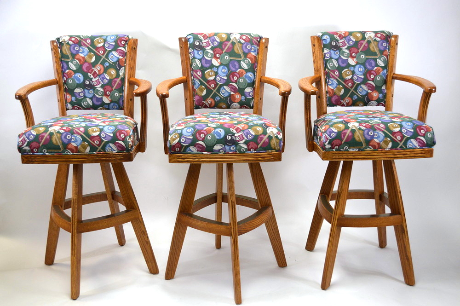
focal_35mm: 44
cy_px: 153
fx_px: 555
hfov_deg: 45.0
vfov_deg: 30.8
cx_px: 230
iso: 400
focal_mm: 29
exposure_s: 1/80
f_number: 4.5
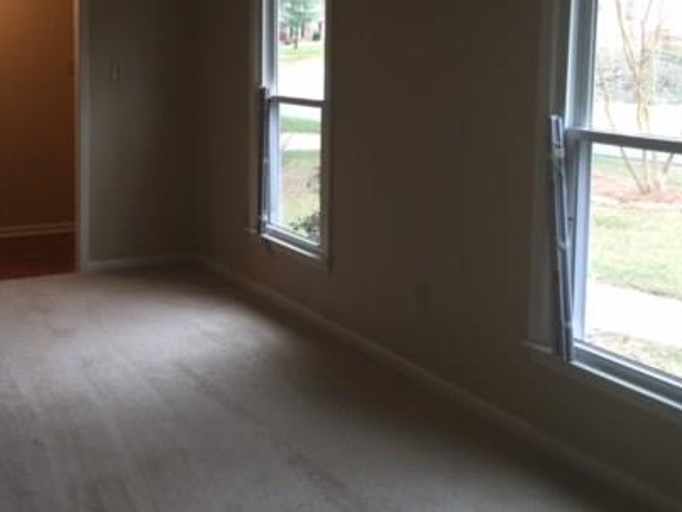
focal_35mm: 46
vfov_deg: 31.2
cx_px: 244
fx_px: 907
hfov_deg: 40.8
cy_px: 149
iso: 50
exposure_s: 1/15
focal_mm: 4.15
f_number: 2.2
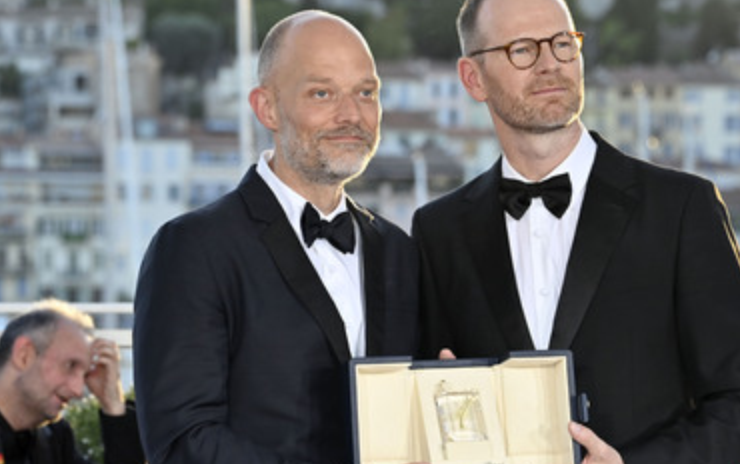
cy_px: 248
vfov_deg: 7.1
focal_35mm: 186
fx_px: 3755
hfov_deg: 11.3
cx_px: 411
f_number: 6.3
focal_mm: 150
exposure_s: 1/250
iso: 800
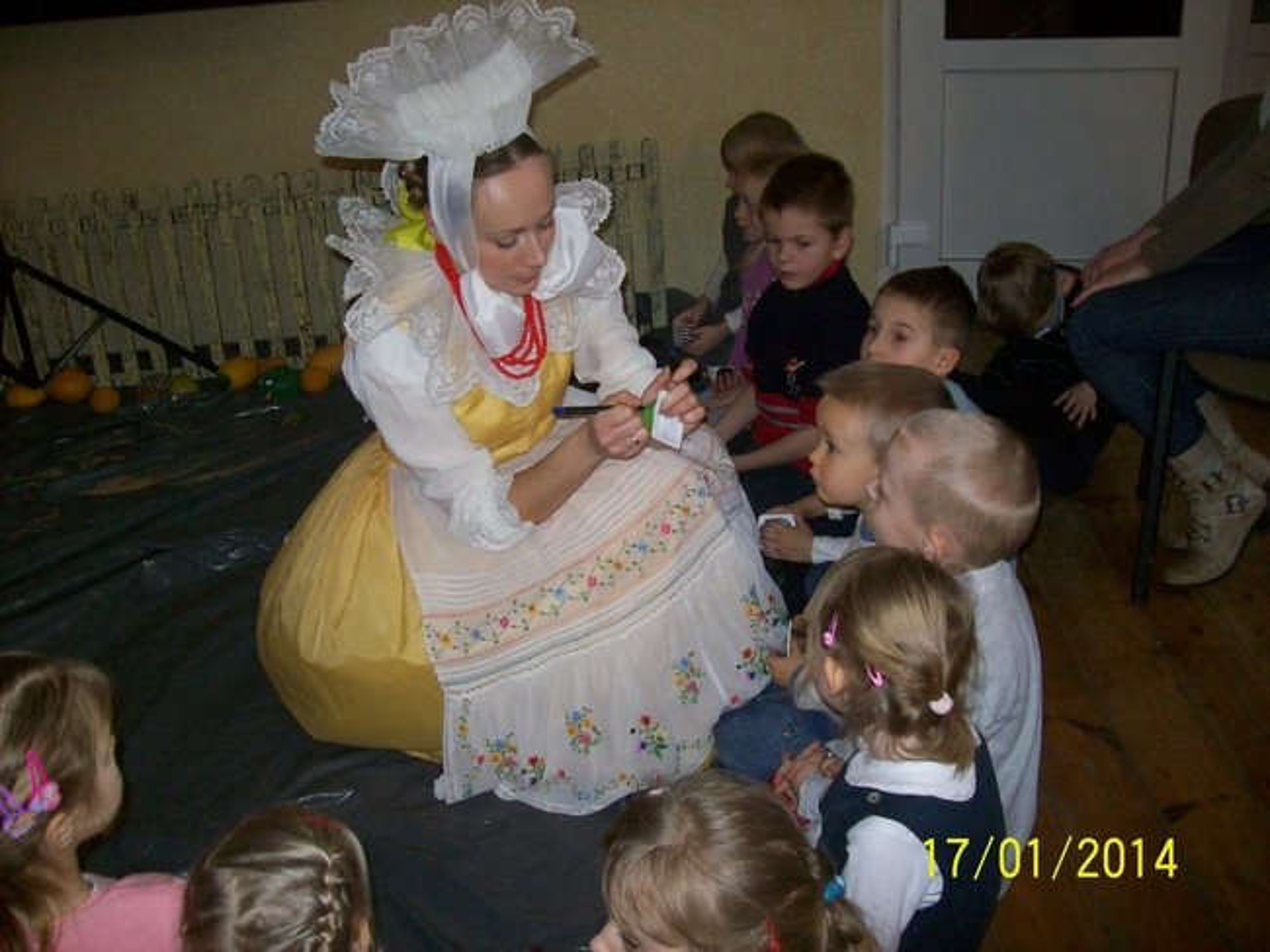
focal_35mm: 36
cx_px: 635
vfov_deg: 39.6
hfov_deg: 51.4
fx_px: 1320
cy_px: 476
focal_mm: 6
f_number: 2.7
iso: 200
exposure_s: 1/64
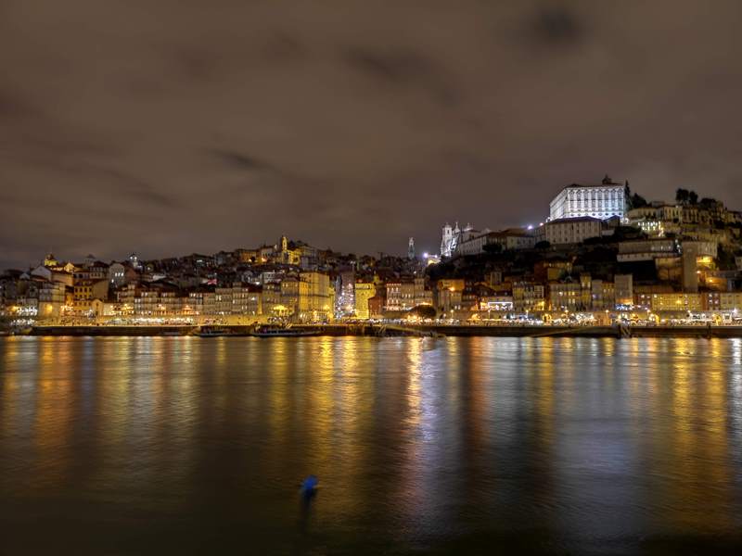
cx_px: 371
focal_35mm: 27
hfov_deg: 65.3
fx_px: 579
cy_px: 278
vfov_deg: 51.4
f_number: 1.8
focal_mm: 3.95
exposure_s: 18
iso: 100
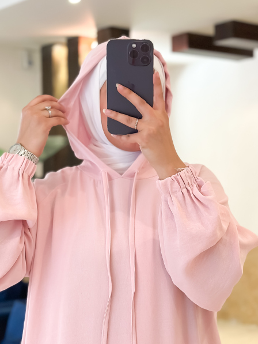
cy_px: 157
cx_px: 138
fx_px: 745
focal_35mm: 75
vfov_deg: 26.0
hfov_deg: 19.6
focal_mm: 6.86
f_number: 1.8
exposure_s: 1/100
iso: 250
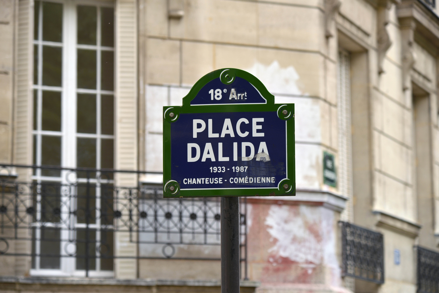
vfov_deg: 11.4
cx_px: 220
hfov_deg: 17.1
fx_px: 1464
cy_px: 146
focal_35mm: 120
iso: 200
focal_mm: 120
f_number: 5
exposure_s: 1/400
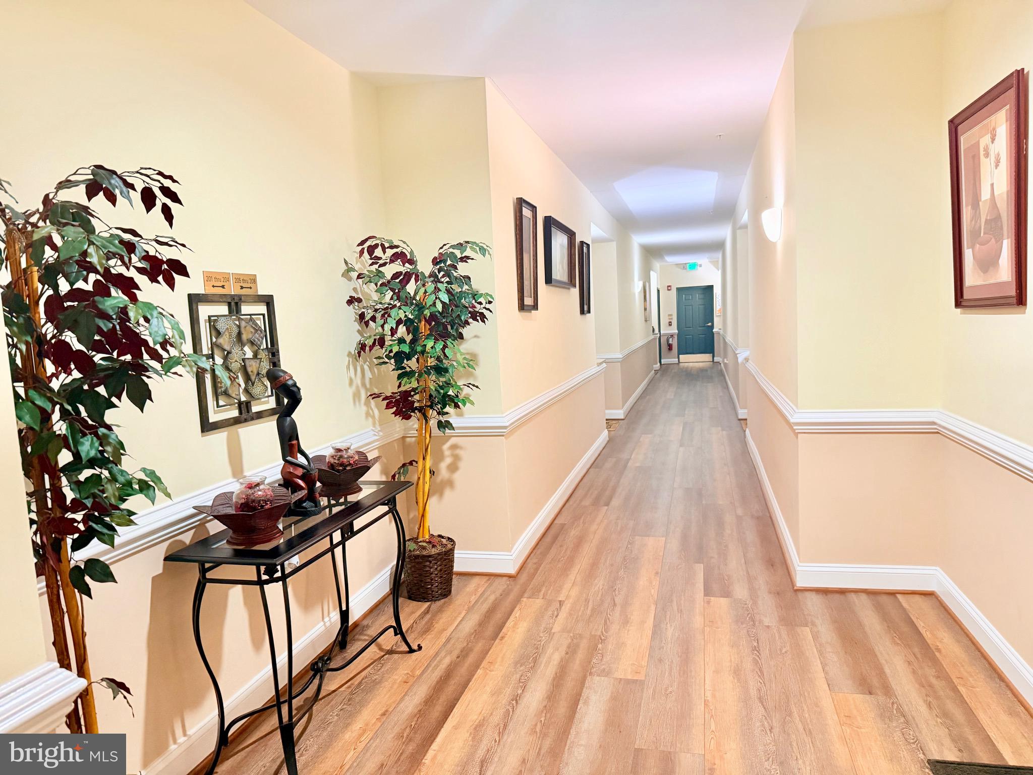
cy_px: 388
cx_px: 516
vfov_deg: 56.8
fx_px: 716
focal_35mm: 24
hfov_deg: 71.6
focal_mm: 6.76
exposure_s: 1/60
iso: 400
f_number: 1.78
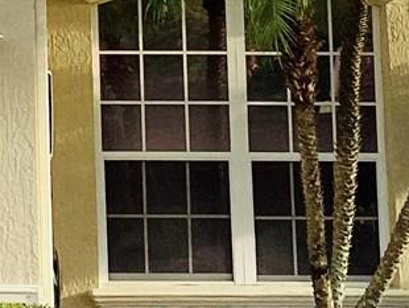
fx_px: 1892
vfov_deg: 9.1
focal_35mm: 160
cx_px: -211
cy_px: -83
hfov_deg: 11.8
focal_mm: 3.3
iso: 25
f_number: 2.4
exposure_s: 1/392
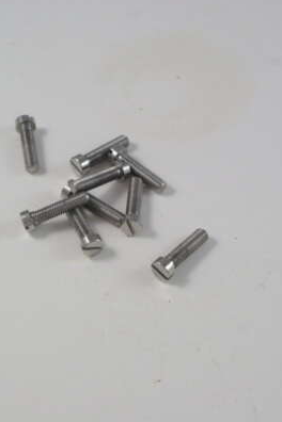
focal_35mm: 91
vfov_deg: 22.4
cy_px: 210
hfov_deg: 15.0
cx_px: 113
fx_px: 1069
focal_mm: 40
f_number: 8
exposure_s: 1/350
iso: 1600
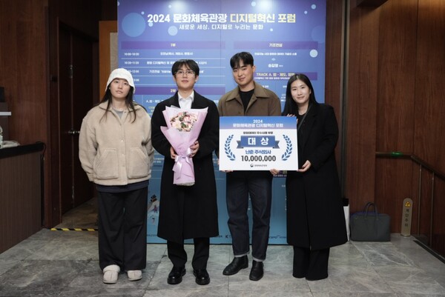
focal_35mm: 35
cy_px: 148
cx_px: 222
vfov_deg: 37.9
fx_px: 433
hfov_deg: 54.4
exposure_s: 1/200
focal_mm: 35
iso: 3200
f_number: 5.6
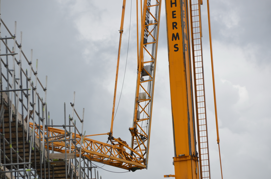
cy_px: 103
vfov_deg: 5.4
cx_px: 133
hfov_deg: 8.1
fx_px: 1920
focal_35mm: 256
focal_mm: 145
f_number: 6.3
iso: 200
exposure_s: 1/640
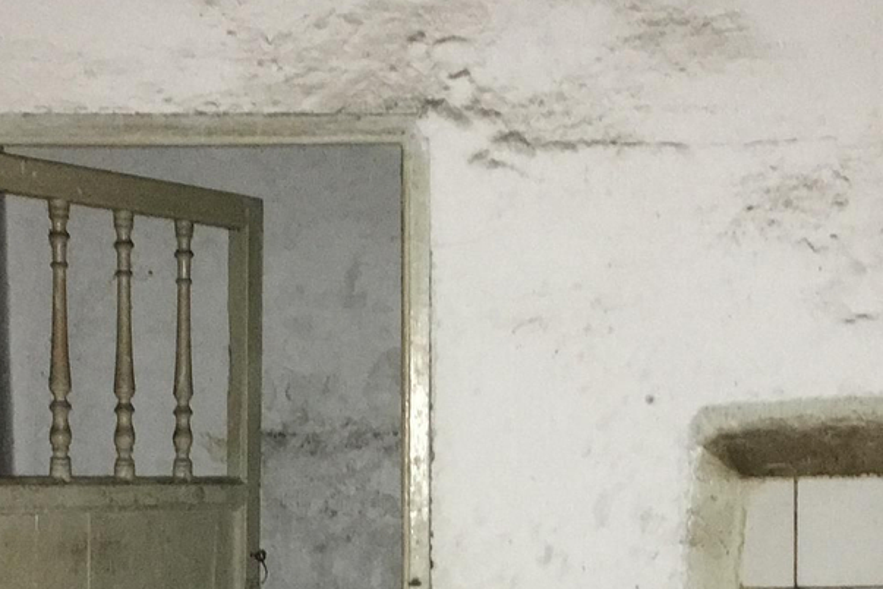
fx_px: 1962
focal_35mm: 80
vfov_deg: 16.7
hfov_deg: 25.4
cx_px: 470
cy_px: 582
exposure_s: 1/17
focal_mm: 4.15
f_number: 2.2
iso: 250
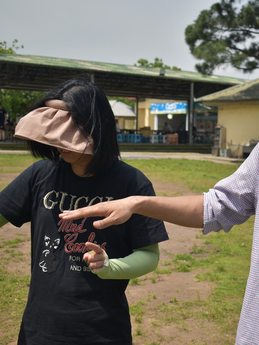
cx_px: 207
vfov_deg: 35.1
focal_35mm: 55
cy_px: 172
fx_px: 546
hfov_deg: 26.2
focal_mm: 25
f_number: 4
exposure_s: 1/1250
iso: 100
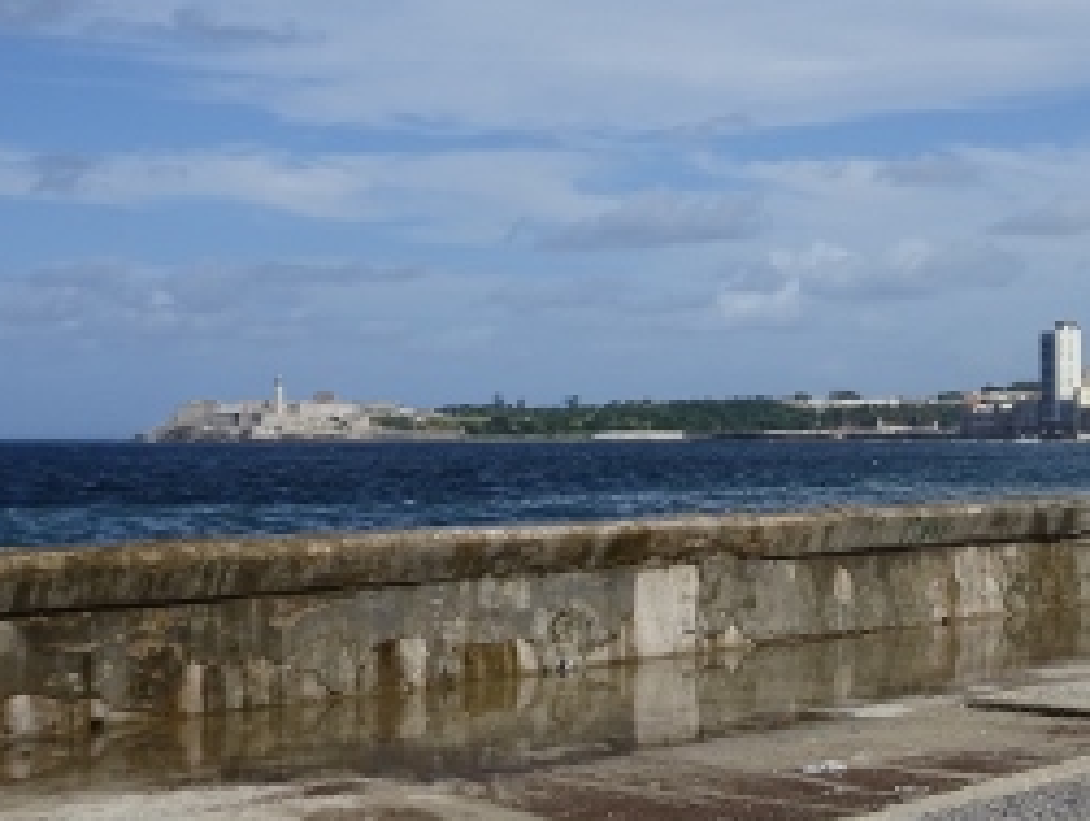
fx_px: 2207
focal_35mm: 70
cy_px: 382
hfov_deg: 27.4
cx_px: 812
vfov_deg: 21.1
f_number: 4.5
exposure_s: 1/1250
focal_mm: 7.58
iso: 80
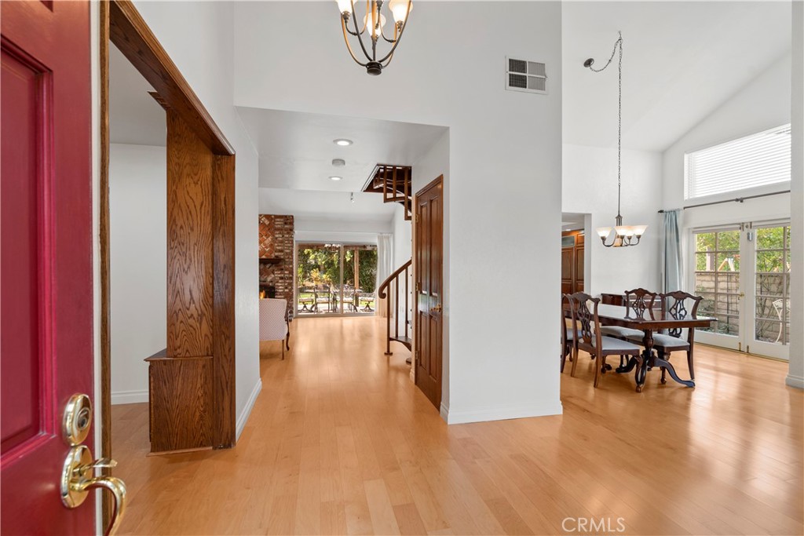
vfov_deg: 73.8
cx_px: 402
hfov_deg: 96.7
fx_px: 357
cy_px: 268
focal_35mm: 16
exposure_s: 1/8
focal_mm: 16
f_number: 6.7
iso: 250
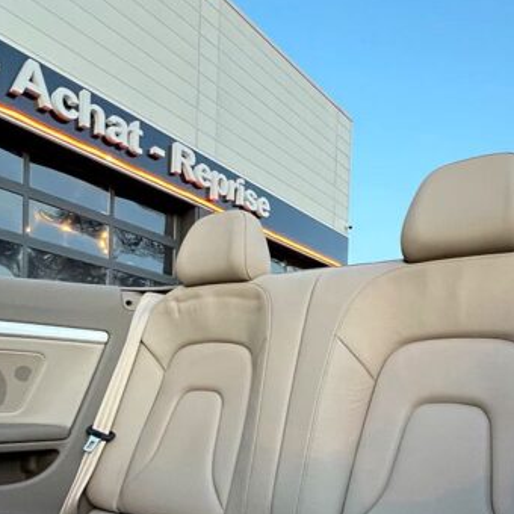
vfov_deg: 54.6
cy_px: 419
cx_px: 299
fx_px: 454
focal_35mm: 27
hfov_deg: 58.7
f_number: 1.8
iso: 400
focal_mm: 1.57
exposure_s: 1/50
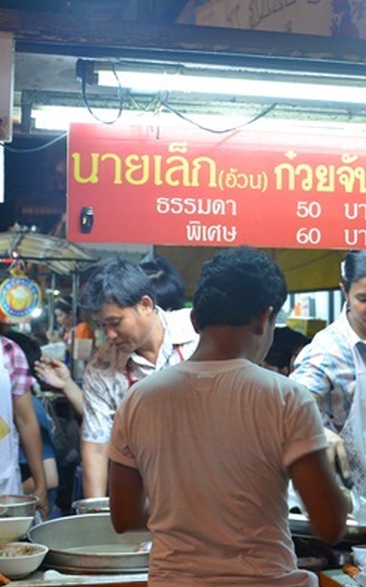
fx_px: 1038
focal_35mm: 65
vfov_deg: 31.5
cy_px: 294
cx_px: 217
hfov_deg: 20.0
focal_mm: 28
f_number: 4.5
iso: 640
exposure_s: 1/20
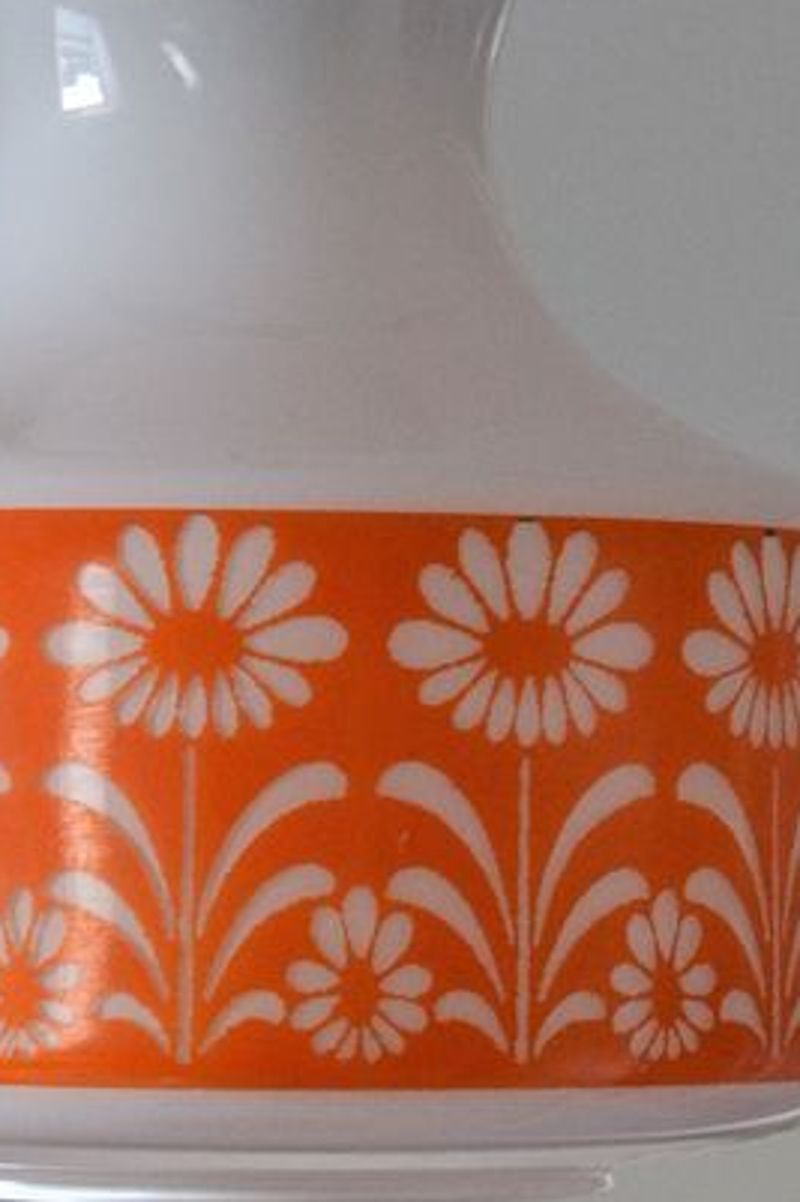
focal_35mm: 177
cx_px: 211
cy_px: 138
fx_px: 5894
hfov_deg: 7.8
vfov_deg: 11.6
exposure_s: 1/60
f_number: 4.5
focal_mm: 35
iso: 1250
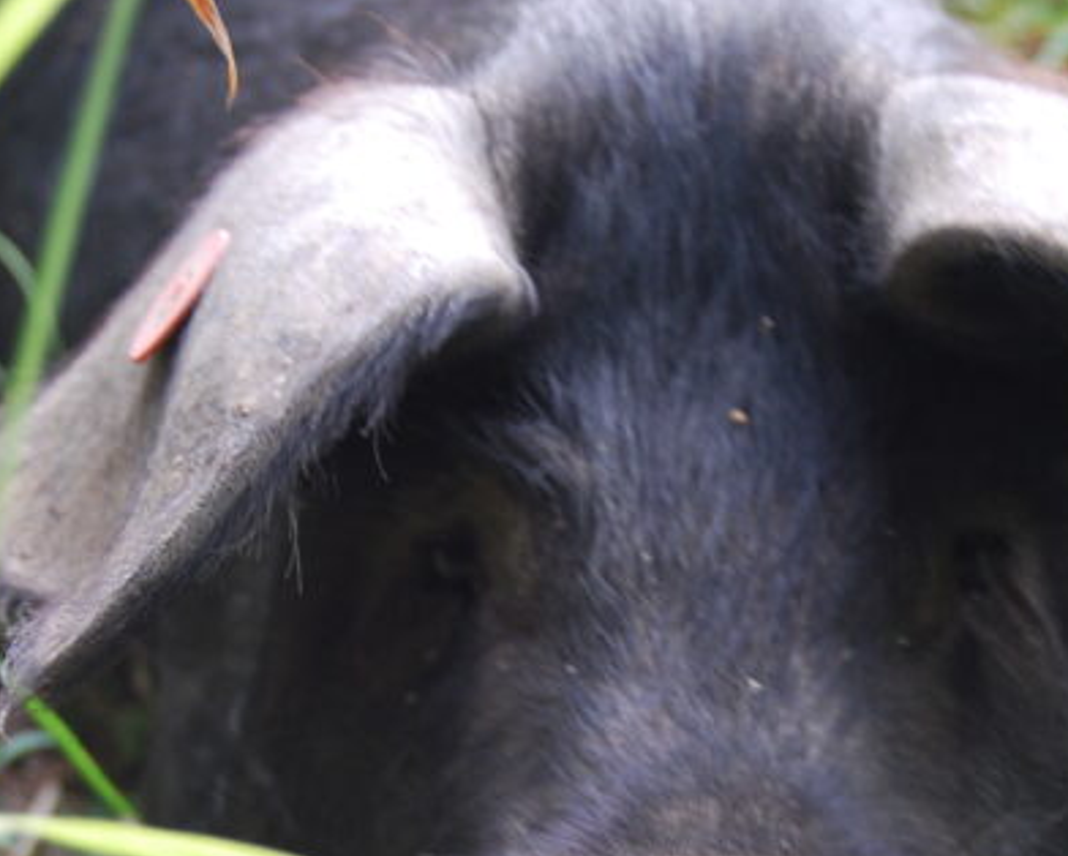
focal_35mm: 123
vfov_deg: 12.5
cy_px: 747
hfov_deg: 15.6
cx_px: 632
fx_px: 3890
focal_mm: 38
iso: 320
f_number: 5
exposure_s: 1/30
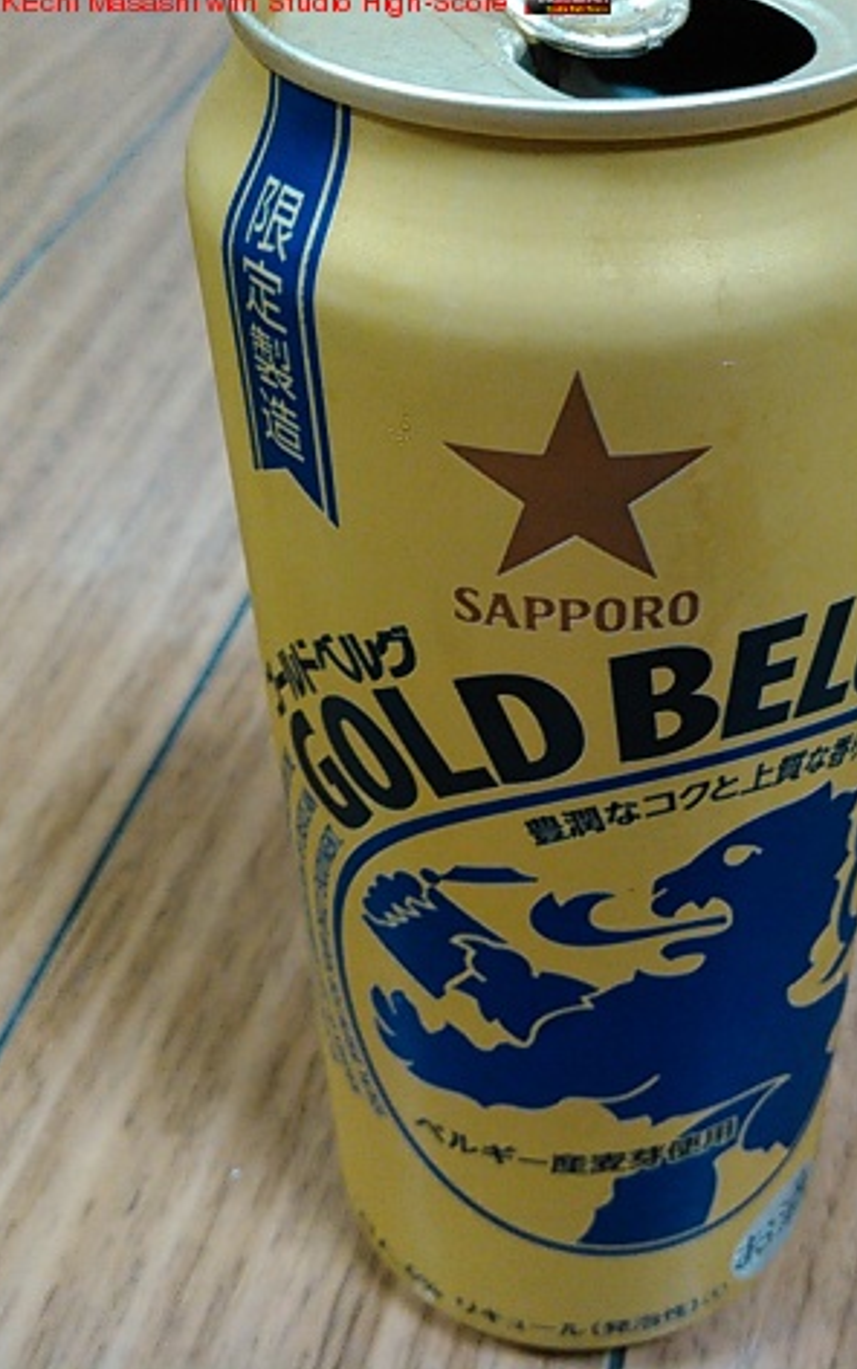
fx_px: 1605
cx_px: 611
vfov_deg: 46.2
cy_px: 677
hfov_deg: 29.5
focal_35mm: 43
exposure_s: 1/15
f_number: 2.4
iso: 500
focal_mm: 4
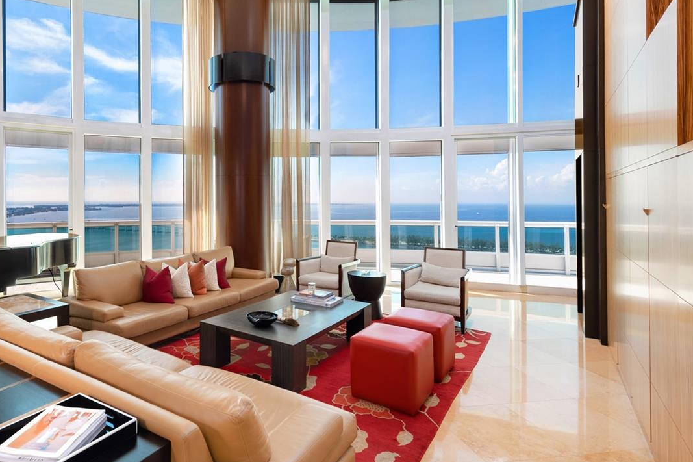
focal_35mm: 21
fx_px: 404
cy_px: 189
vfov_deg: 59.1
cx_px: 254
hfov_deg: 79.5
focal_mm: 14
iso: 200
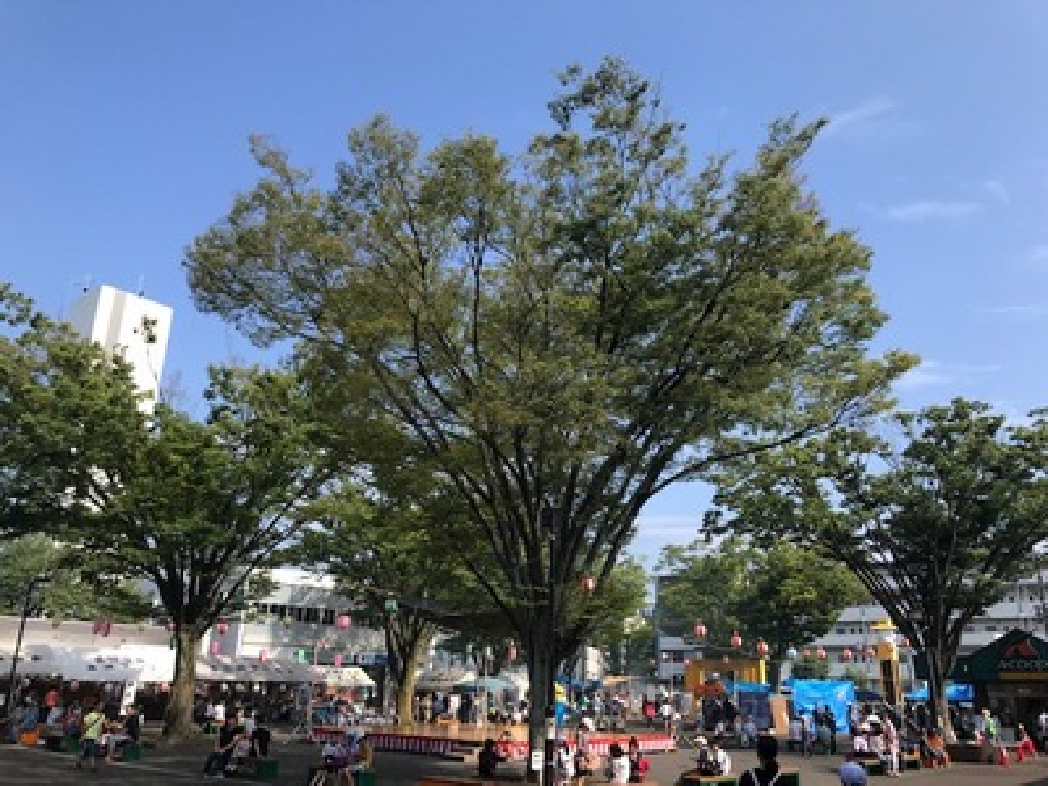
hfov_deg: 63.4
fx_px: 848
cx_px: 524
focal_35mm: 28
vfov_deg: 49.7
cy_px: 393
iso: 20
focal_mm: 3.99
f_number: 1.8
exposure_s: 1/1259
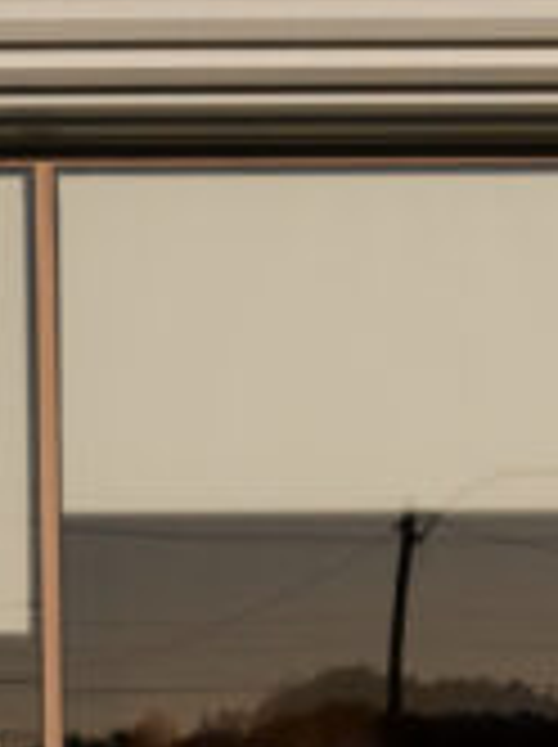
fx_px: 7283
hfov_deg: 4.4
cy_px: -9
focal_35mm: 338
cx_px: -333
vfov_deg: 5.9
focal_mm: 38
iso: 200
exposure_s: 1/500
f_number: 11
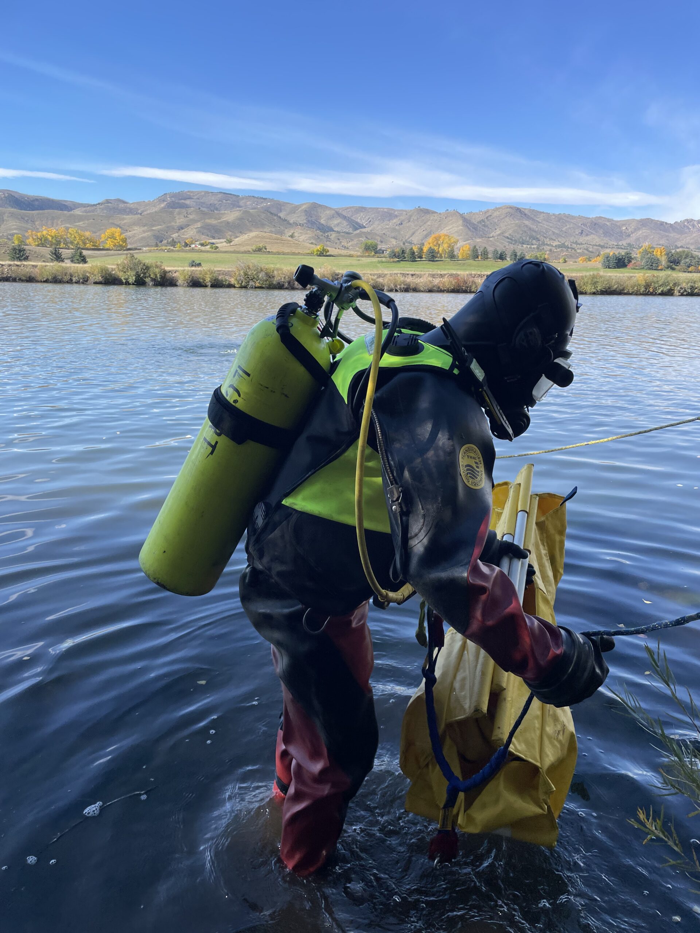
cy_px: 466
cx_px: 350
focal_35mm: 26
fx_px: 701
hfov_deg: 53.1
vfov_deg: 67.3
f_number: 1.6
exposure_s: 1/1490
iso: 32
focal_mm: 4.2
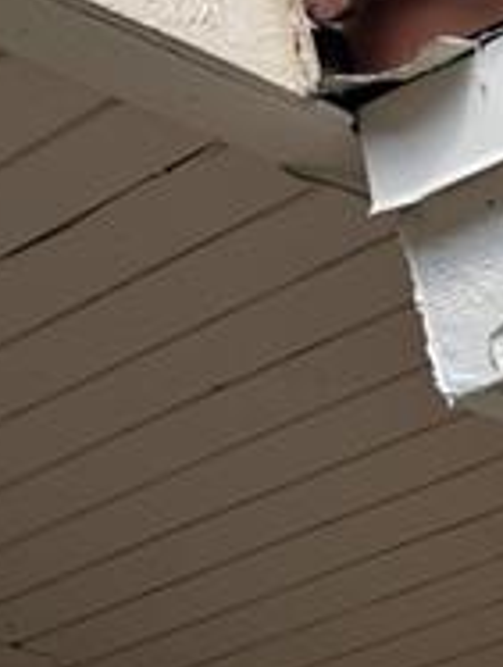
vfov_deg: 10.6
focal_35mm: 154
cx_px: 754
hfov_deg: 9.4
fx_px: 2974
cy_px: 1712
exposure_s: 1/246
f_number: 1.68
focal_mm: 6.9
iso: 19
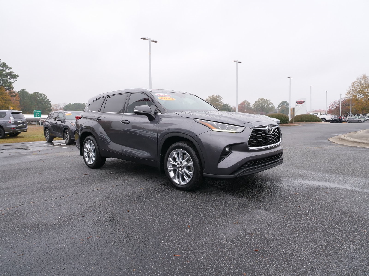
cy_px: 138
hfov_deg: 71.6
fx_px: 256
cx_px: 184
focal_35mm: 24
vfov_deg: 56.8
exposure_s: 1/60
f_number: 5.6
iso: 200
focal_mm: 12
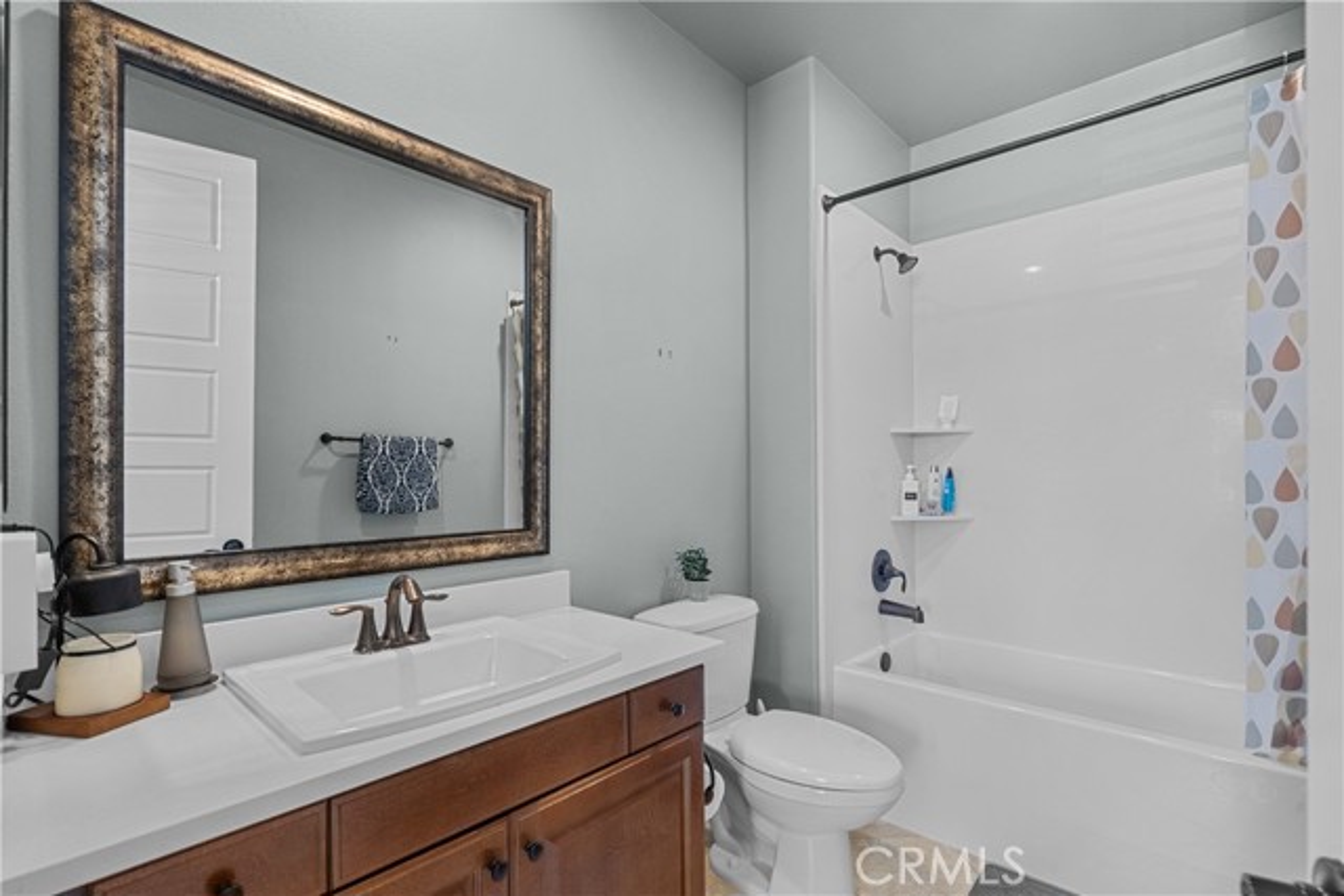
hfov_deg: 96.7
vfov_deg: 73.8
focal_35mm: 16
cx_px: 672
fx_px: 597
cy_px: 448
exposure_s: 1/20
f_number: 8
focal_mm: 16
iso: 2000
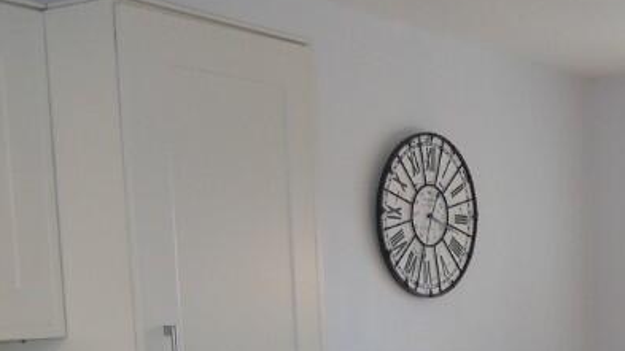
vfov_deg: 16.1
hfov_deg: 27.9
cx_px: 633
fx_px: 1177
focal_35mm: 71
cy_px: 459
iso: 160
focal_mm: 4.4
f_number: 3.4
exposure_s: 1/30
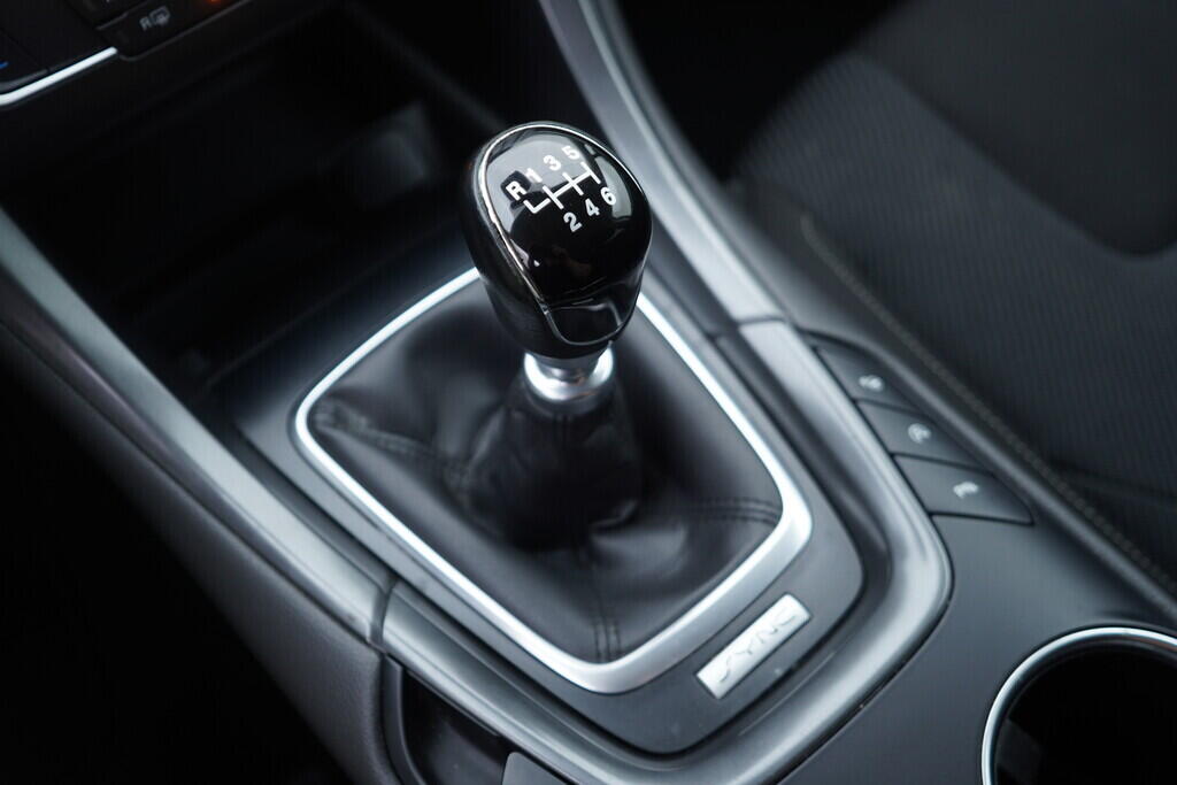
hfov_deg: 53.1
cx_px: 588
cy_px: 392
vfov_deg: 36.9
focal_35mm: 36
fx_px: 1177
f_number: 2.8
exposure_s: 1/40
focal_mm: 24
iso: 200
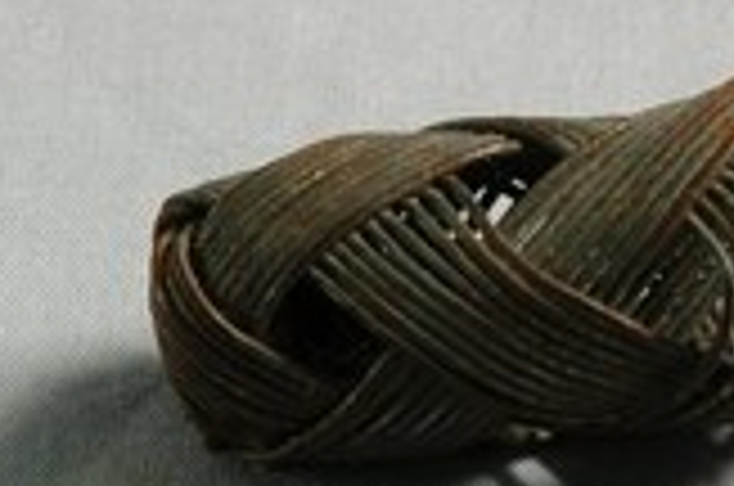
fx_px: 8404
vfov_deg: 3.3
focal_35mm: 413
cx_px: 531
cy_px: 322
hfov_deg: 5.0
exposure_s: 1/6
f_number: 10
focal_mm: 70
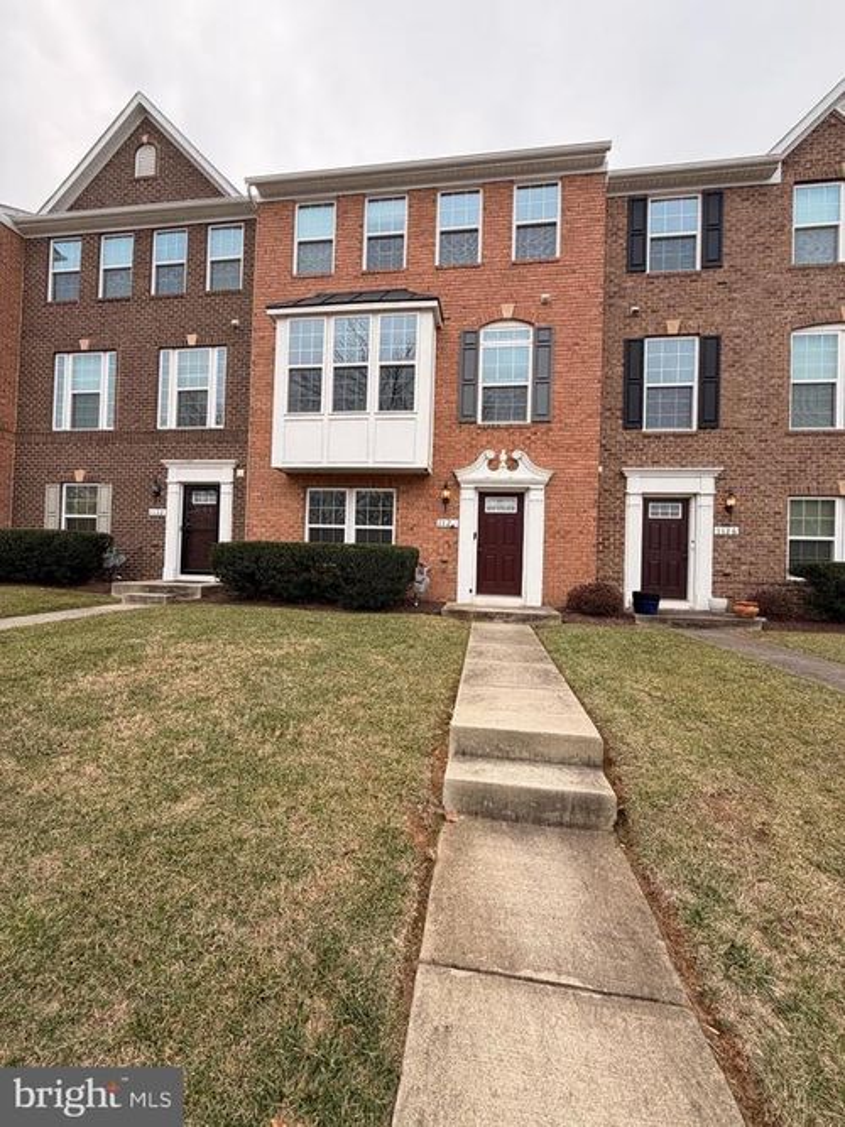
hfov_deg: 85.7
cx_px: 422
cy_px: 564
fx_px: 456
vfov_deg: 102.1
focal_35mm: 14
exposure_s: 1/502
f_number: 2.2
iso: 64
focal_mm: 2.22
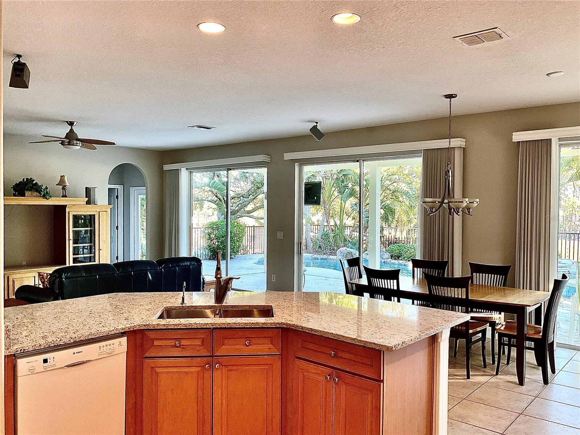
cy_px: 218
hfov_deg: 61.7
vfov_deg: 48.2
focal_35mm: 29
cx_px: 290
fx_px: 486
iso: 50
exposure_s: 1/60
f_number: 1.8
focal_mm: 3
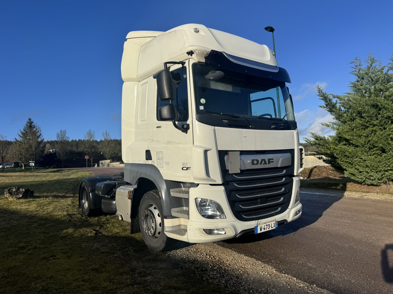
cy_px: 147
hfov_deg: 71.6
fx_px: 272
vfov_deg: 56.8
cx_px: 196
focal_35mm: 24
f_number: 1.78
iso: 80
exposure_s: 1/7092
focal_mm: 6.76
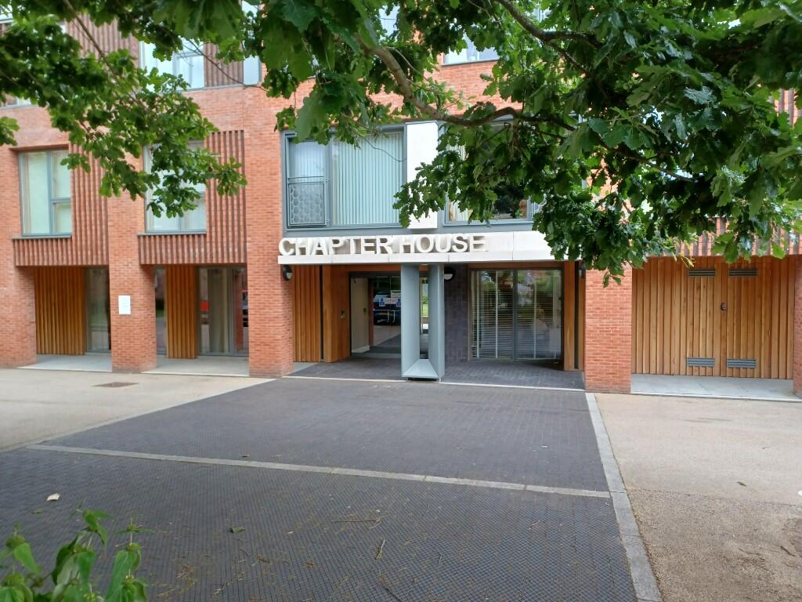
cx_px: 401
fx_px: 579
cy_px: 301
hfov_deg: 69.4
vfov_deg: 54.9
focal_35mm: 25
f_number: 1.8
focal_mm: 4.6
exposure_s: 1/50
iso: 40
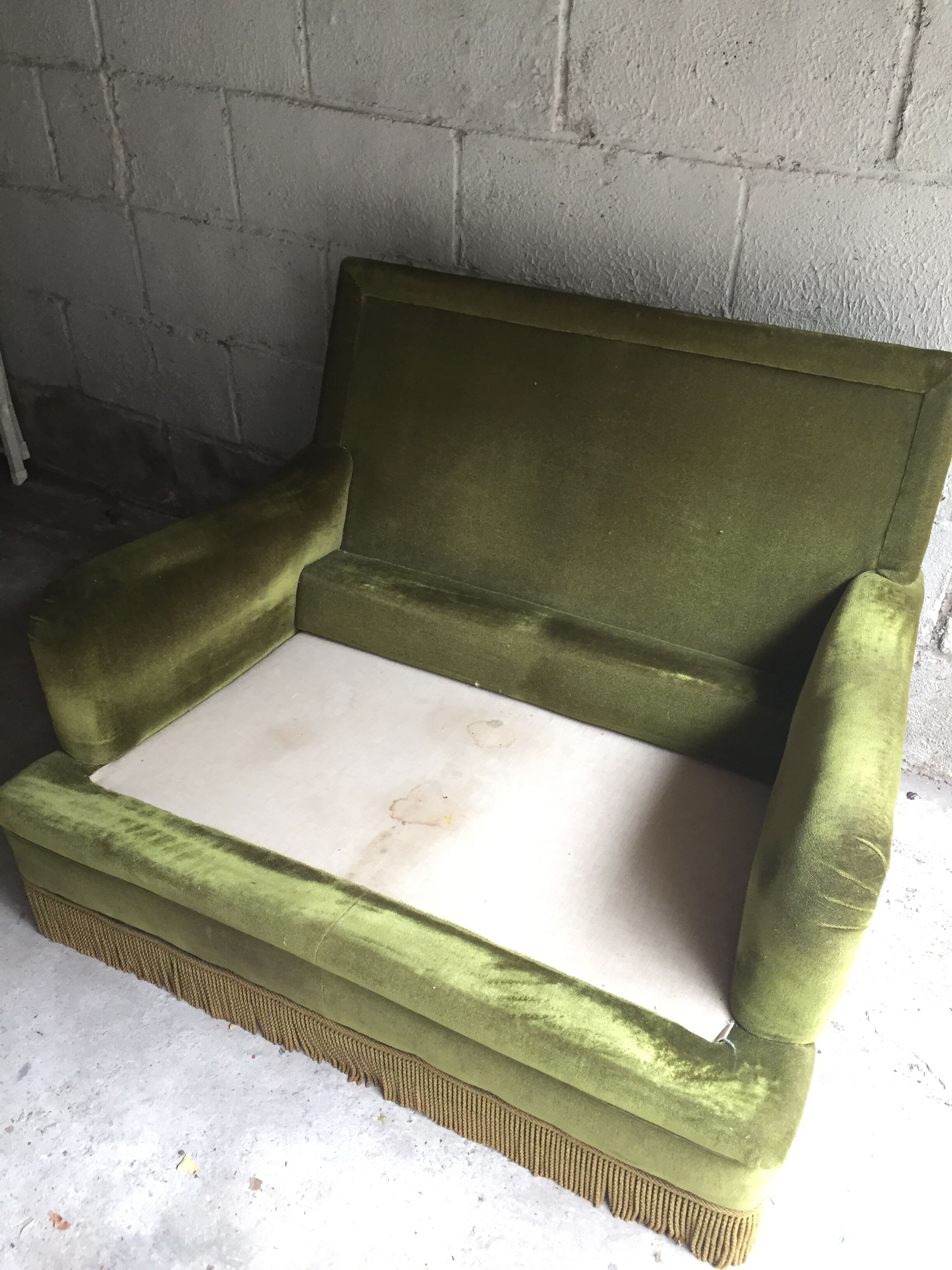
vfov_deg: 61.7
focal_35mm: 29
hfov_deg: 48.2
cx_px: 476
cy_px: 635
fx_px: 1063
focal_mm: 4.15
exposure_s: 1/33
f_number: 2.2
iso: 80
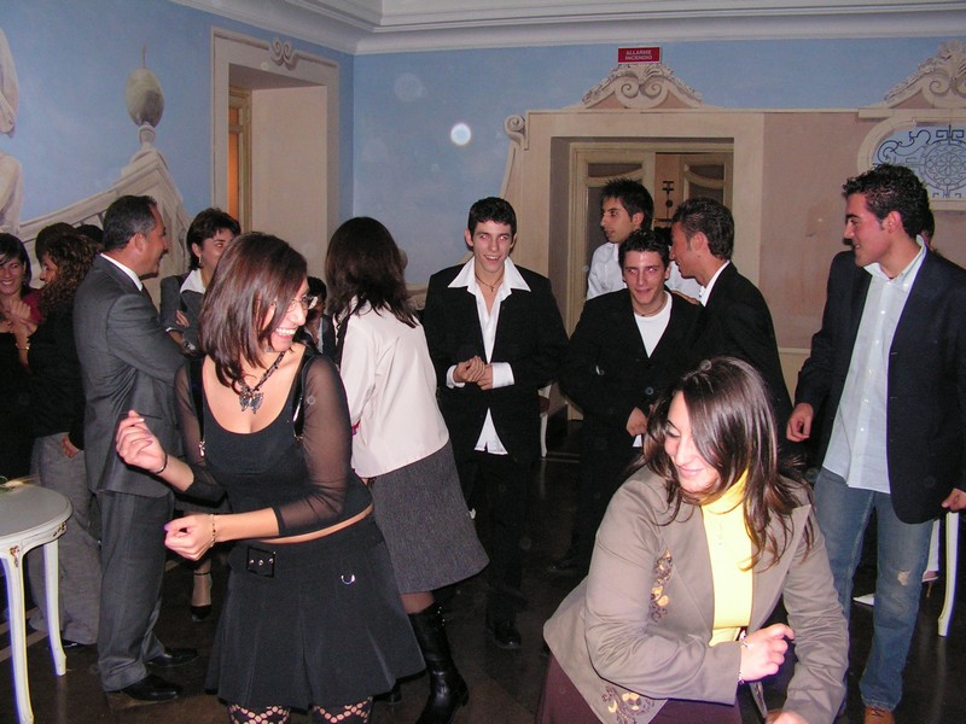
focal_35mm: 36
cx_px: 483
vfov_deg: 39.7
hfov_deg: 51.4
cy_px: 362
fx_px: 1005
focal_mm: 6
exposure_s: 1/40
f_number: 3.2
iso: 200
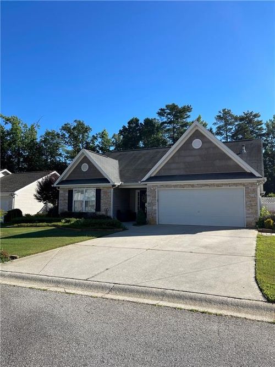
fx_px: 265
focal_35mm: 25
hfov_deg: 54.9
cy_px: 184
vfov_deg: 69.4
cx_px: 138
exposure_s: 1/2786
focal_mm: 5.1
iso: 32
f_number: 1.6
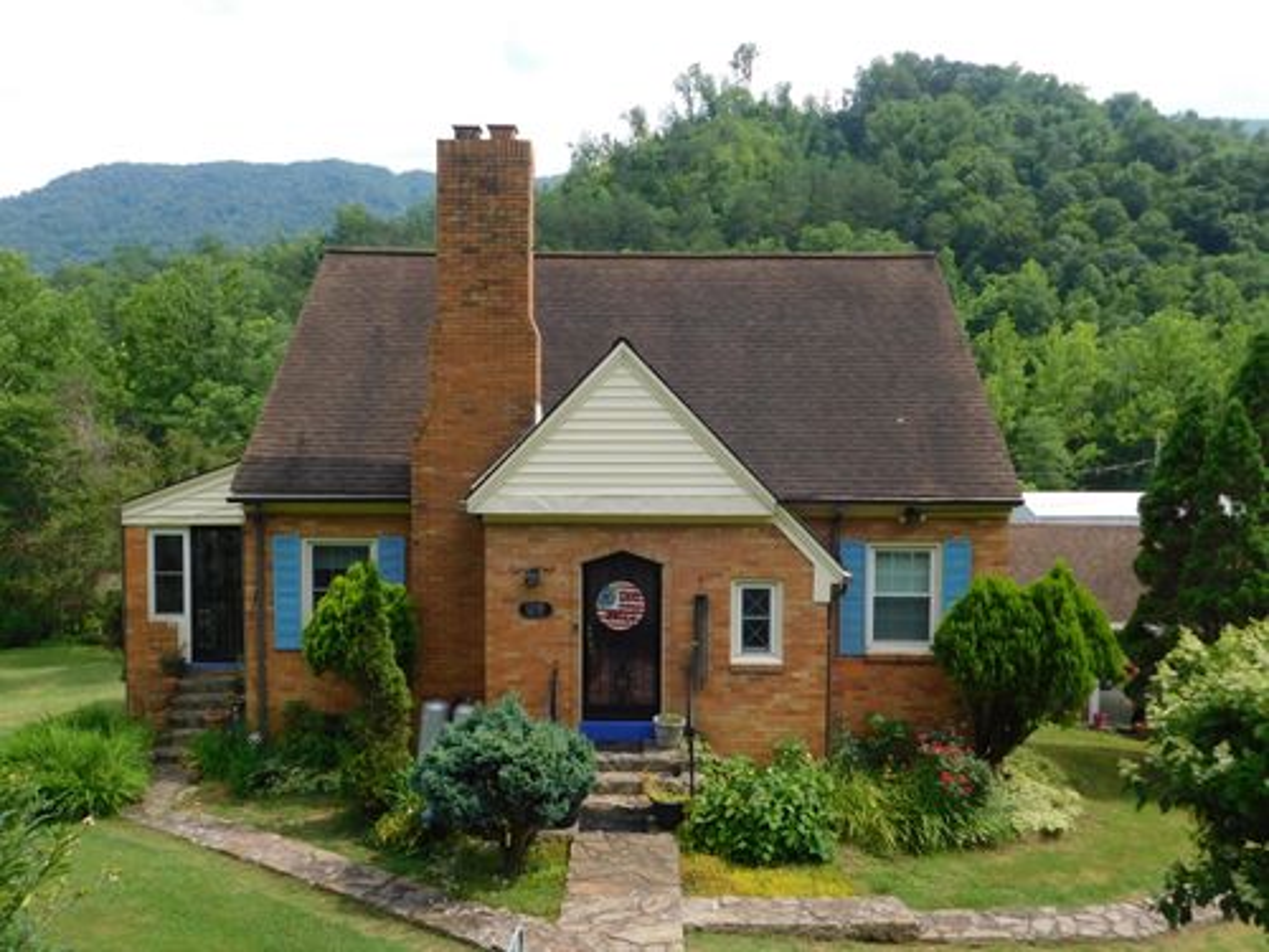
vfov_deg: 46.8
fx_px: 1100
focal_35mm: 30
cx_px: 634
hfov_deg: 60.0
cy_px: 476
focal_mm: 5.3
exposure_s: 1/800
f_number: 3.2
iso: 125
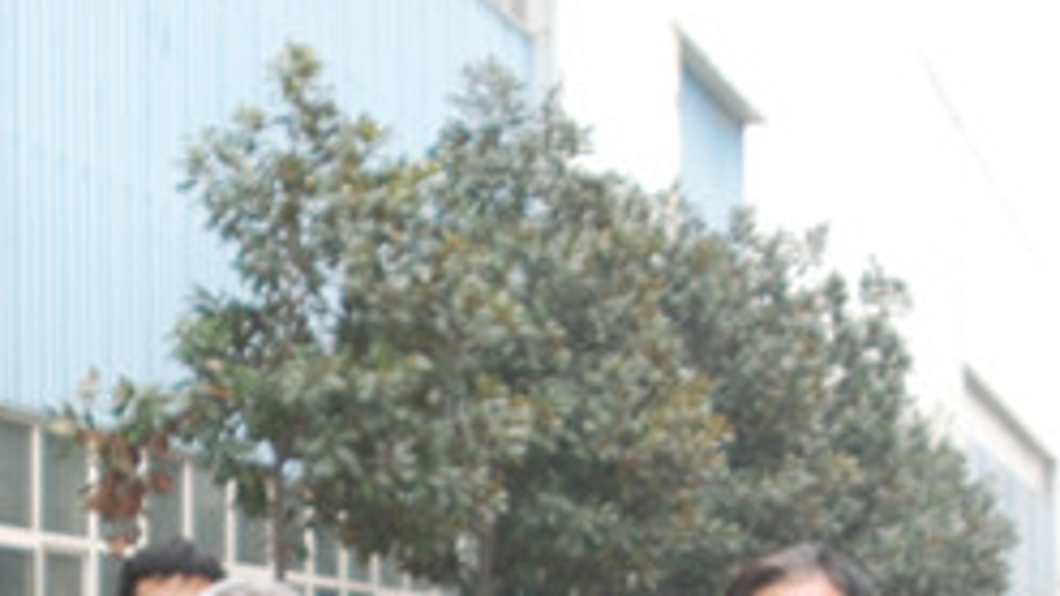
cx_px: 330
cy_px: 770
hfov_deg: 19.9
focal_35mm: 107
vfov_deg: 11.1
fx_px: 3008
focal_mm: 28
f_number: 5
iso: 1000
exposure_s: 1/100
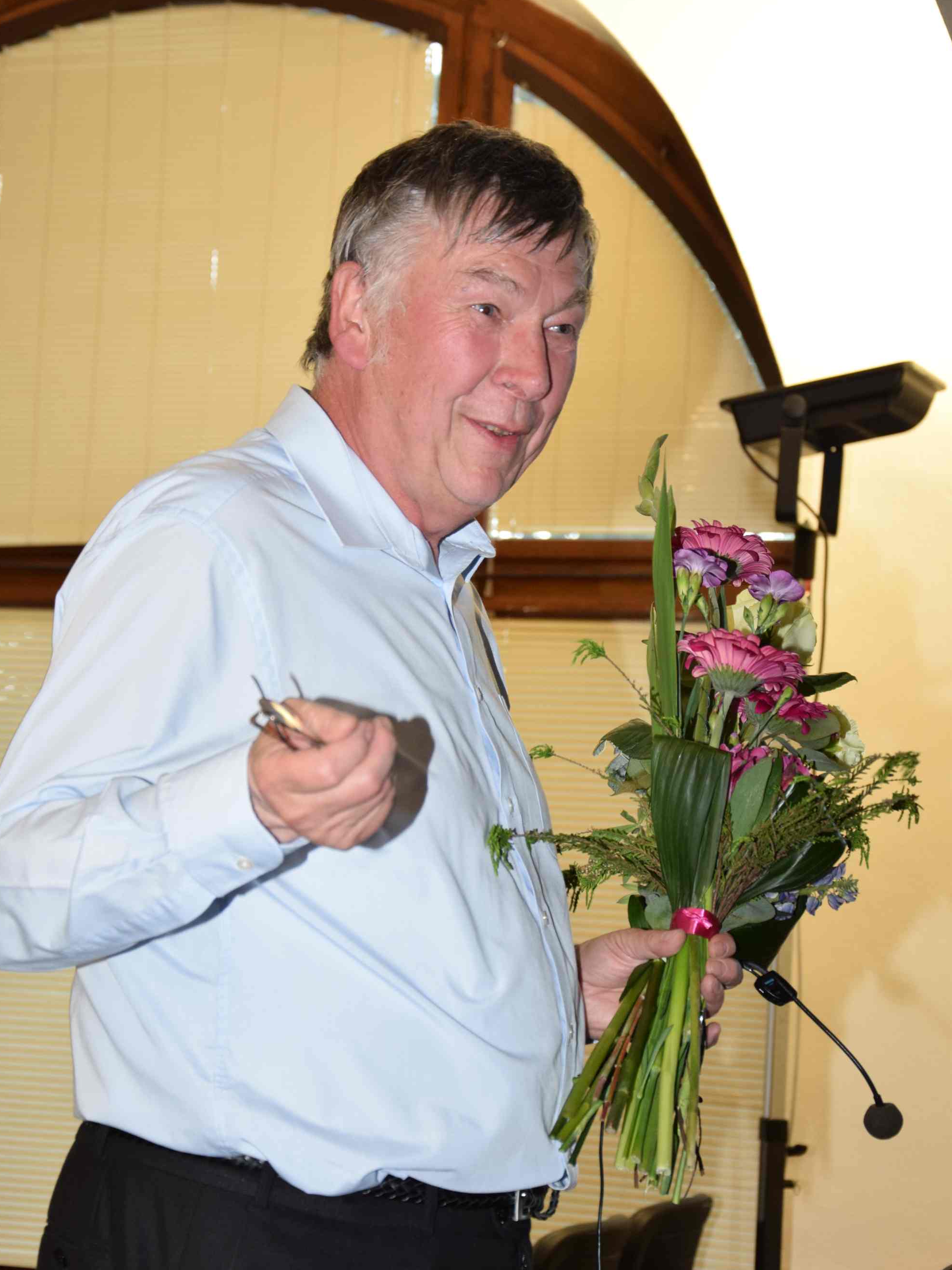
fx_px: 3116
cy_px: 716
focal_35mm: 85
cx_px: 474
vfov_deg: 23.0
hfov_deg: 17.4
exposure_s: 1/100
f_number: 5
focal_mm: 52
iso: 800
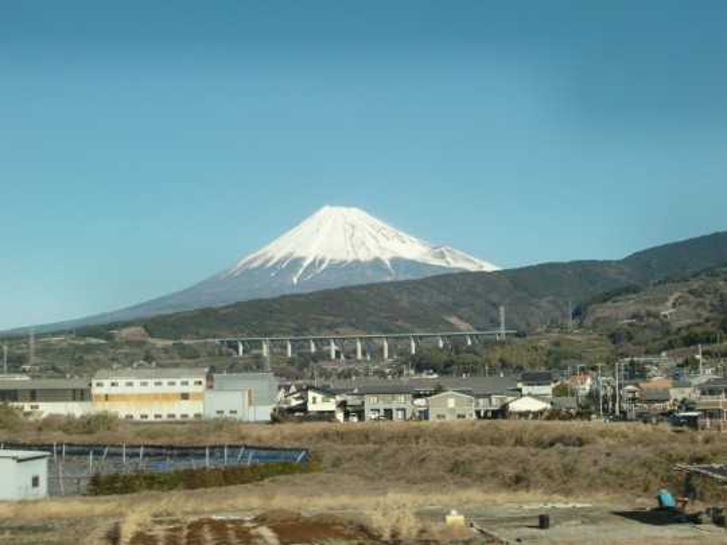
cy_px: 272
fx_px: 1155
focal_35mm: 55
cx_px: 364
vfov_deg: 26.6
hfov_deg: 34.9
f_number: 3.6
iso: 64
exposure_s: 1/500
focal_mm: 9.8
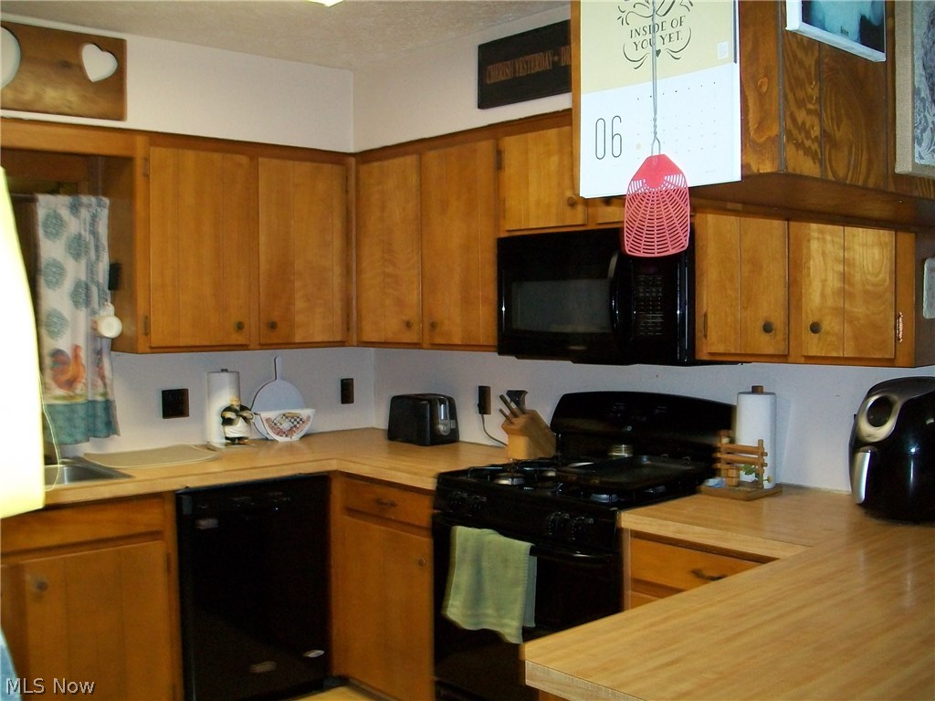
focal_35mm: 36
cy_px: 350
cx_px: 468
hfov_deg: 51.4
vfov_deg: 39.7
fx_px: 972
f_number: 2.7
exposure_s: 1/60
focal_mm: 6
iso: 160
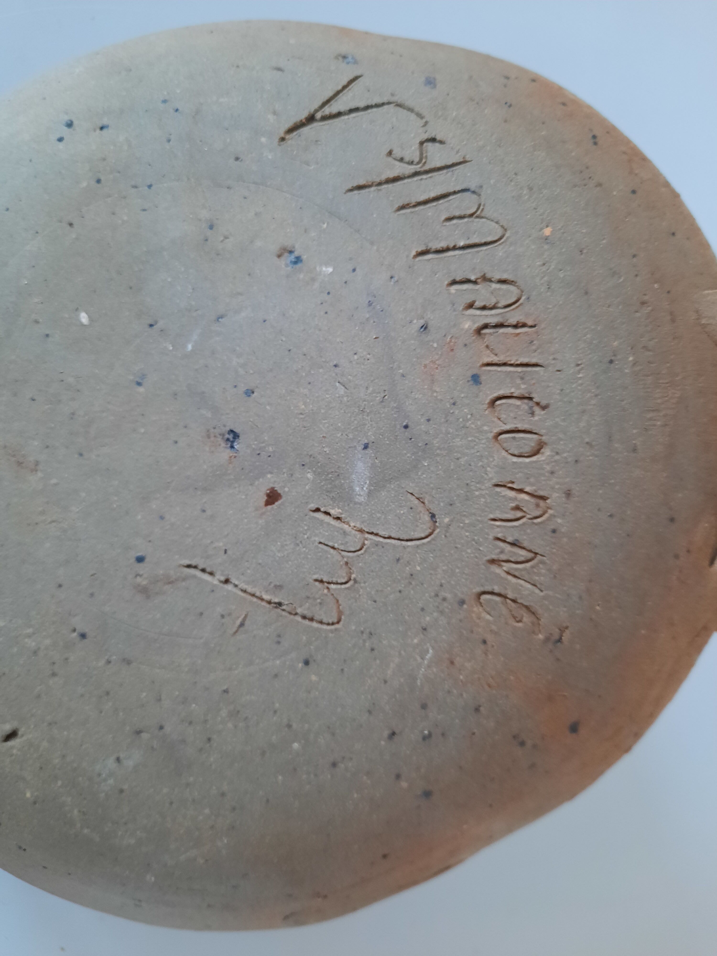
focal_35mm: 25
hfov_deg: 54.9
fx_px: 690
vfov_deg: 69.4
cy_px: 478
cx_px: 358
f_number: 2
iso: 320
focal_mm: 4.6
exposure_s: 1/33
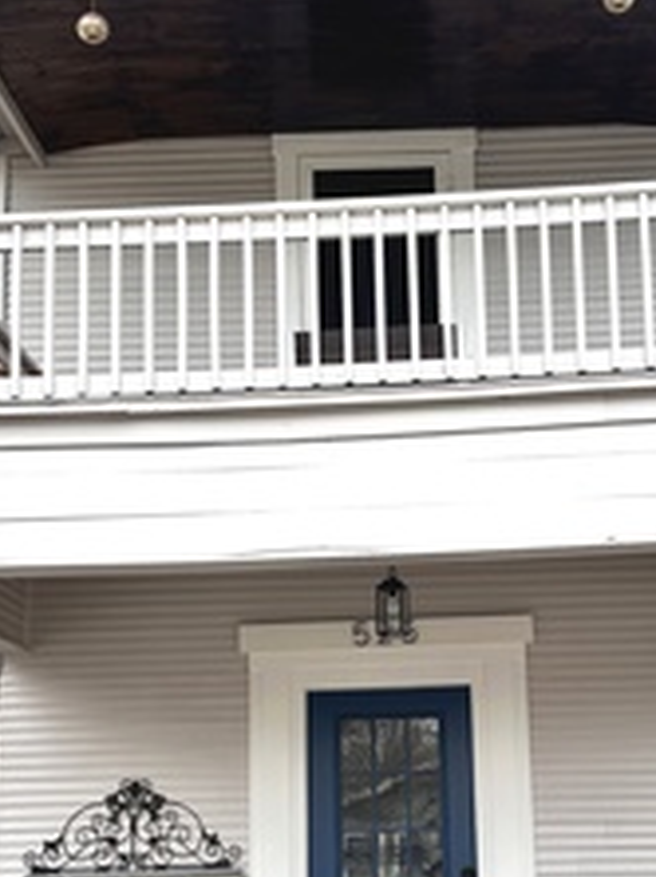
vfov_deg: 36.3
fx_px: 1316
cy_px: 612
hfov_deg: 27.9
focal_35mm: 52
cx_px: 387
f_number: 1.78
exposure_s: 1/1050
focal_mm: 6.86
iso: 80
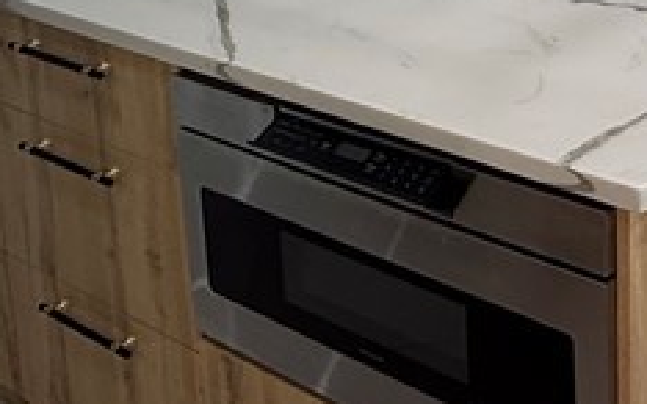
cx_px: 686
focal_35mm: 65
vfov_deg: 18.5
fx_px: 1146
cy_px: -130
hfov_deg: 29.0
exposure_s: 1/120
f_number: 2.2
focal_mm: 2.22
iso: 160
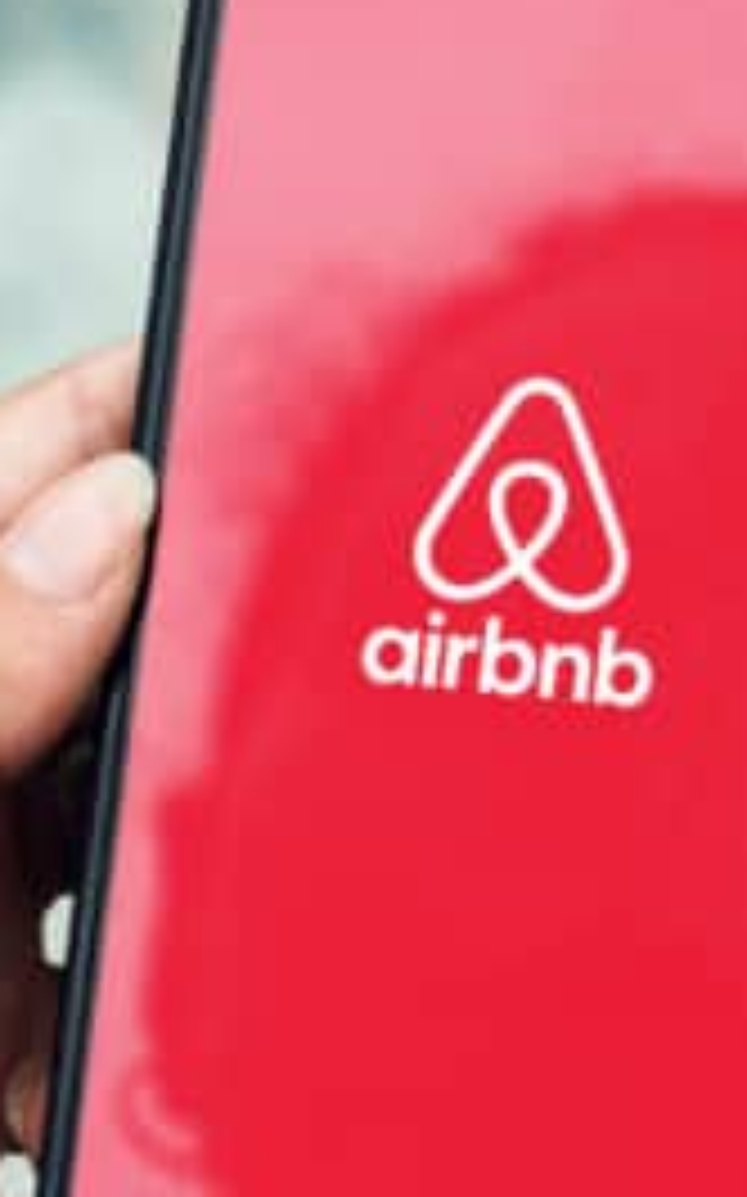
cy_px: 646
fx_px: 6716
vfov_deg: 10.2
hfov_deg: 6.4
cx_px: 202
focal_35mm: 206
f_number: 4.5
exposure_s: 1/500
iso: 100
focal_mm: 35
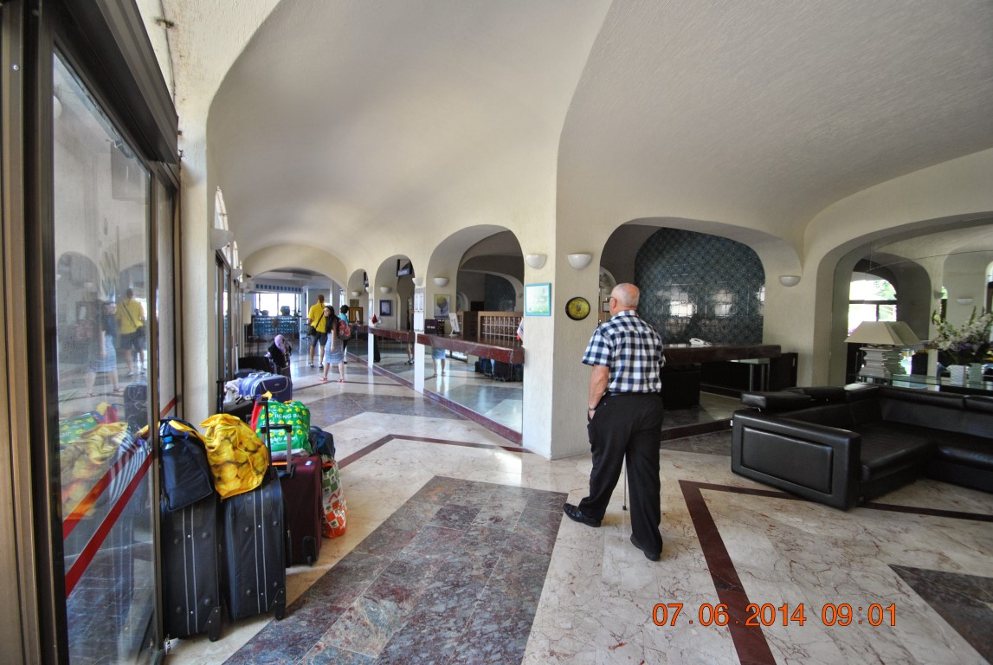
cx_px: 496
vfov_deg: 77.5
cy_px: 332
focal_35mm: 15
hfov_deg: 100.3
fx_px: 414
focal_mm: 10
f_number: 4.5
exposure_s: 1/80
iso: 200
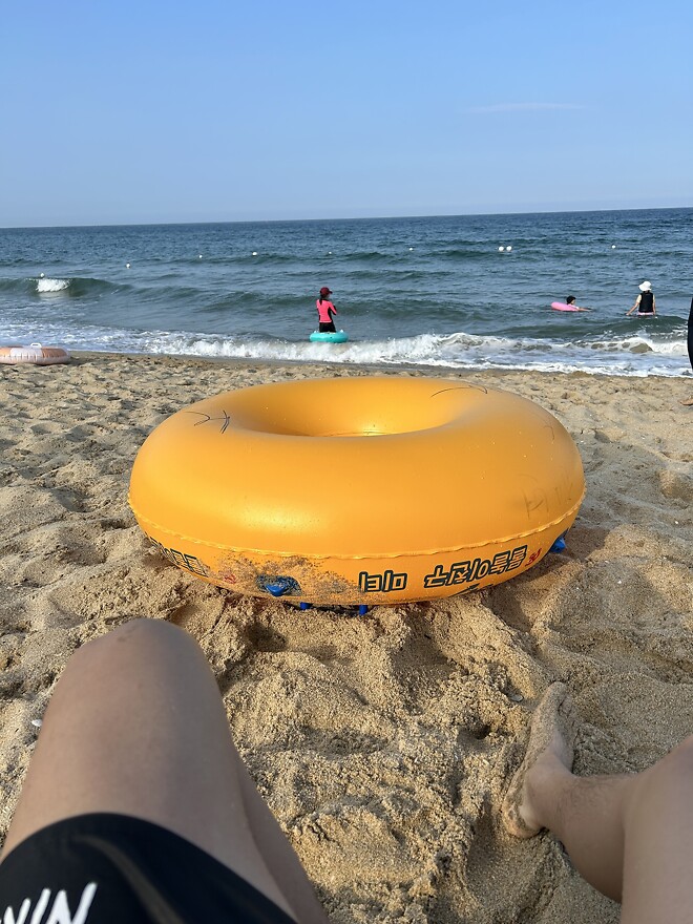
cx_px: 346
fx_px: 694
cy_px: 462
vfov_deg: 67.3
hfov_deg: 53.1
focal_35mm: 26
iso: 50
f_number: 1.5
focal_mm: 5.7
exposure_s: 1/2762
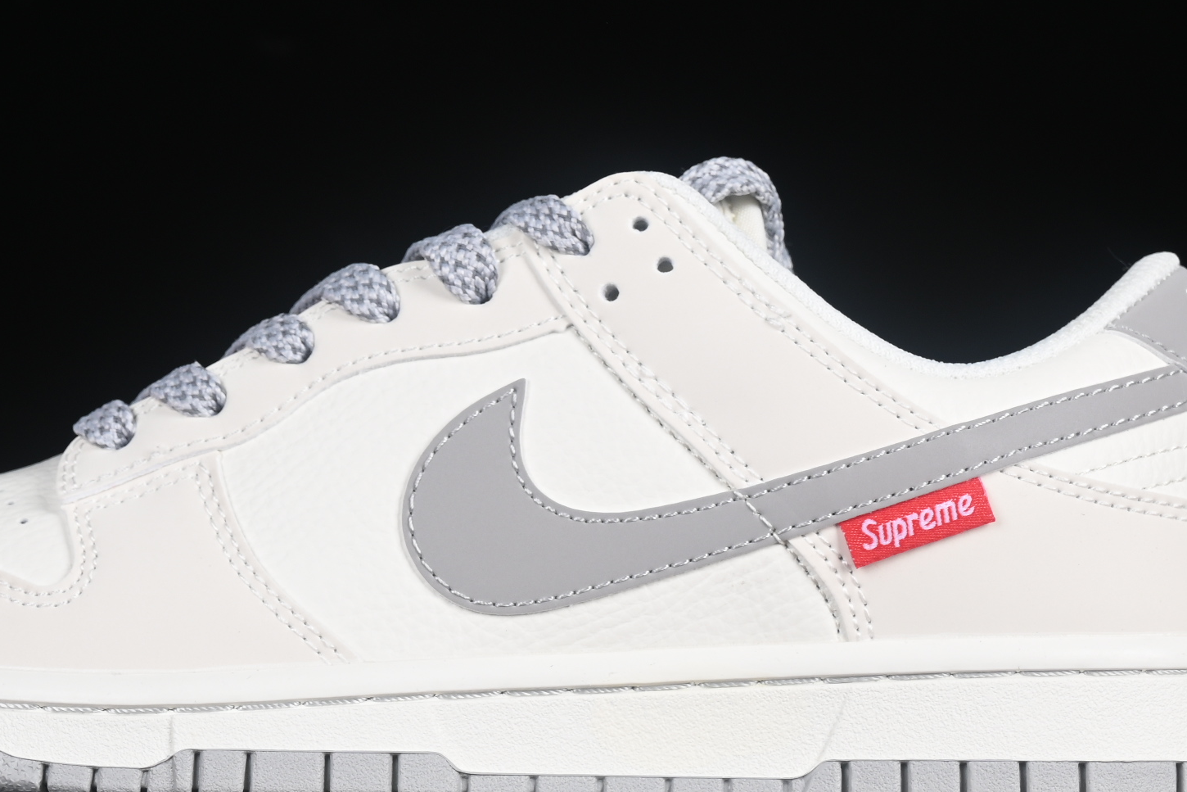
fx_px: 4748
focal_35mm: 144
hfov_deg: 14.2
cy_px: 357
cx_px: 456
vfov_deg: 9.5
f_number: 8
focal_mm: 50
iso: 160
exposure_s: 1/80
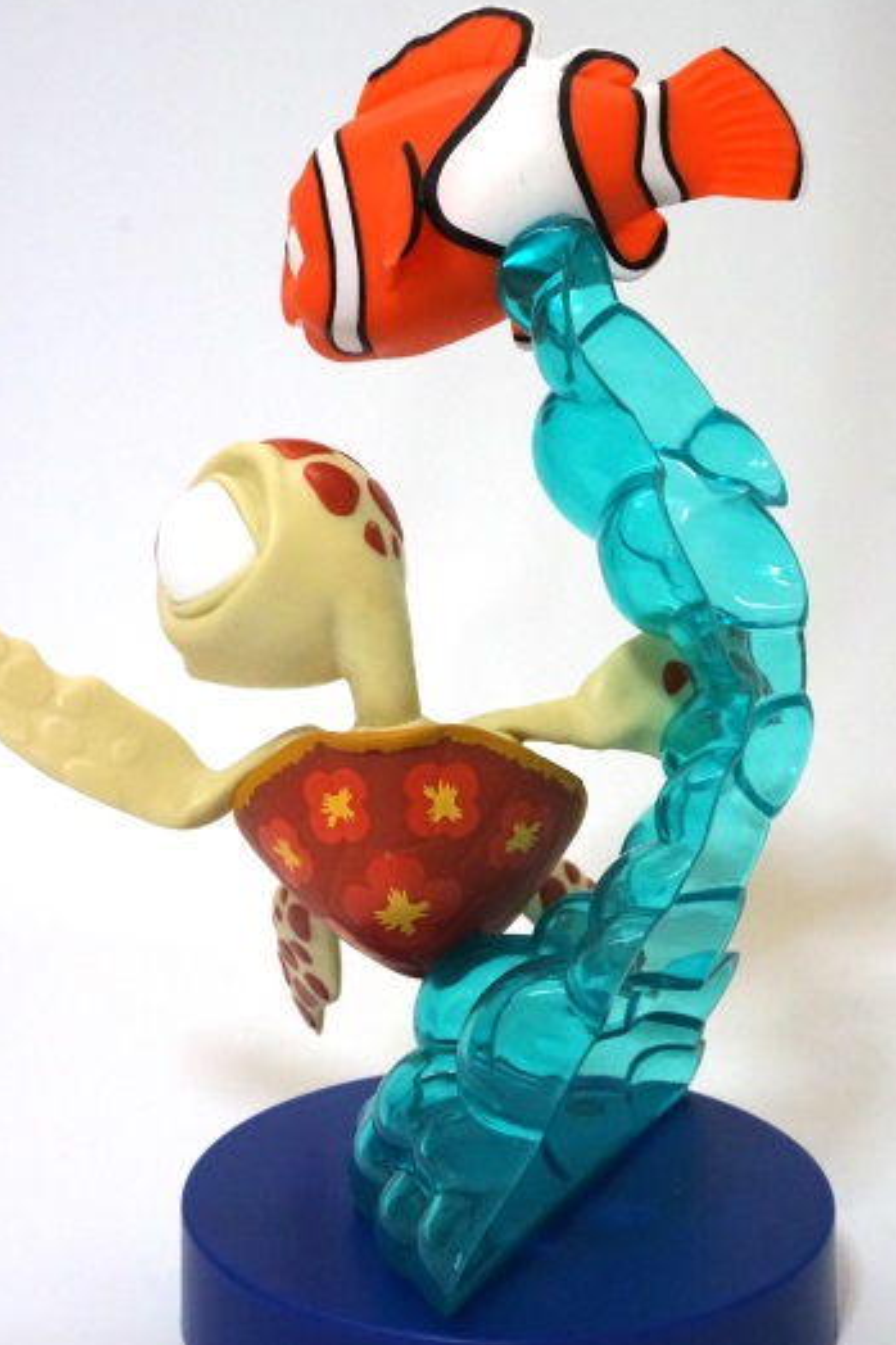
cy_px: 747
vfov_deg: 36.2
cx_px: 376
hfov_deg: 24.6
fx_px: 2055
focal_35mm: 55
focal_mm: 30
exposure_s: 1/60
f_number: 11
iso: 2500
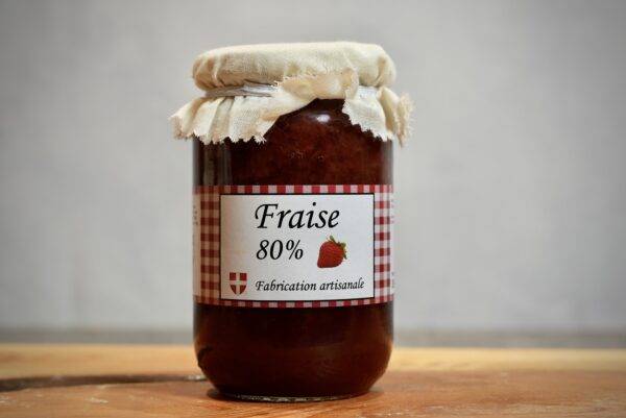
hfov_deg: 28.8
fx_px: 1218
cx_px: 313
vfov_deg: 19.5
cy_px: 209
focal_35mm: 70
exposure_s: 1/60
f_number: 8
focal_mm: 70
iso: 2000
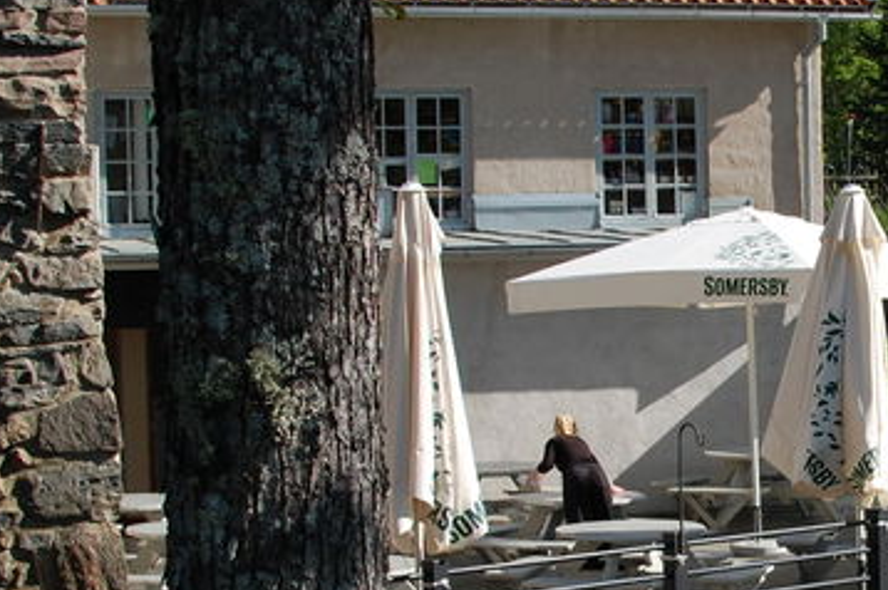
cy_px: 465
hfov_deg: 17.1
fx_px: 2886
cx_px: 872
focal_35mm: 117
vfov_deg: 11.6
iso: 200
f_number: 8
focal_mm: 35
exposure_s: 1/250
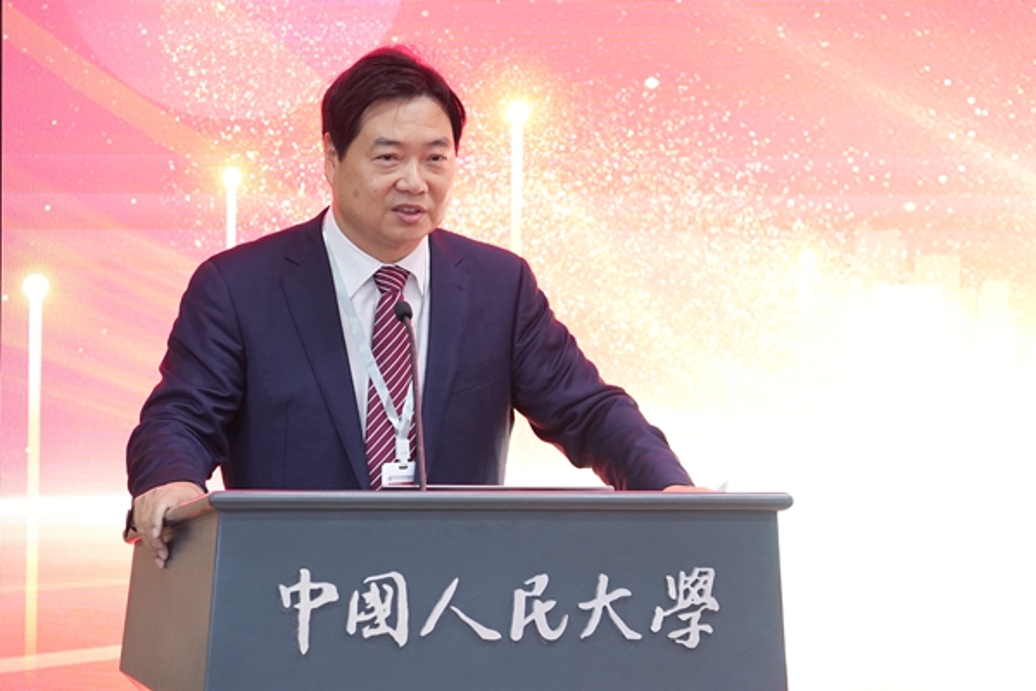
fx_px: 6302
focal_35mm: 219
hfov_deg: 9.4
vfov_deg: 6.3
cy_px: 346
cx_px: 518
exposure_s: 1/125
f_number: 3.2
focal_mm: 146
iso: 2500
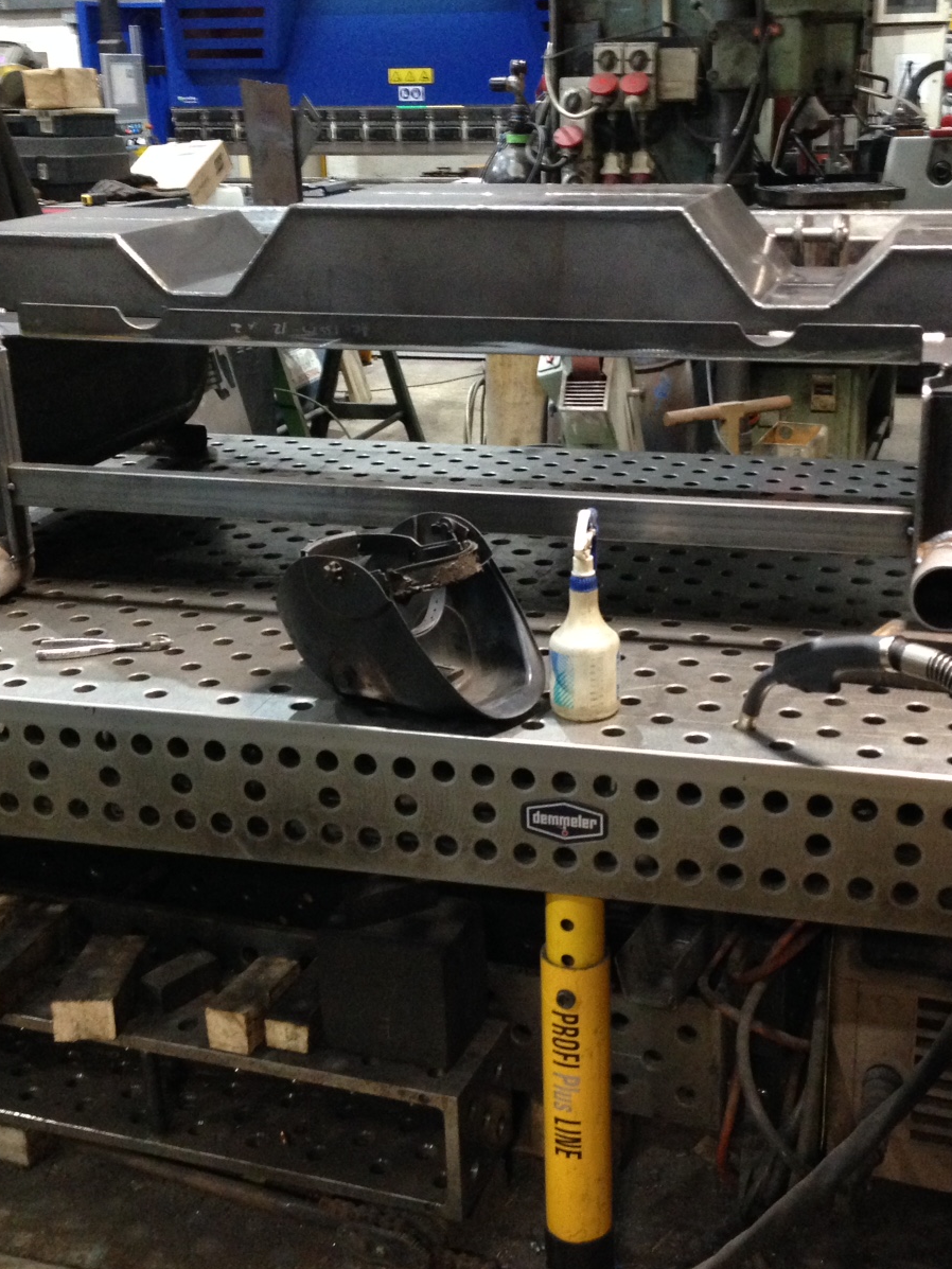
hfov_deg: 32.1
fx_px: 1650
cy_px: 625
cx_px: 548
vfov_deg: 42.1
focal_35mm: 45
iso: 320
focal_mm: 4.12
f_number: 2.4
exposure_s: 1/20
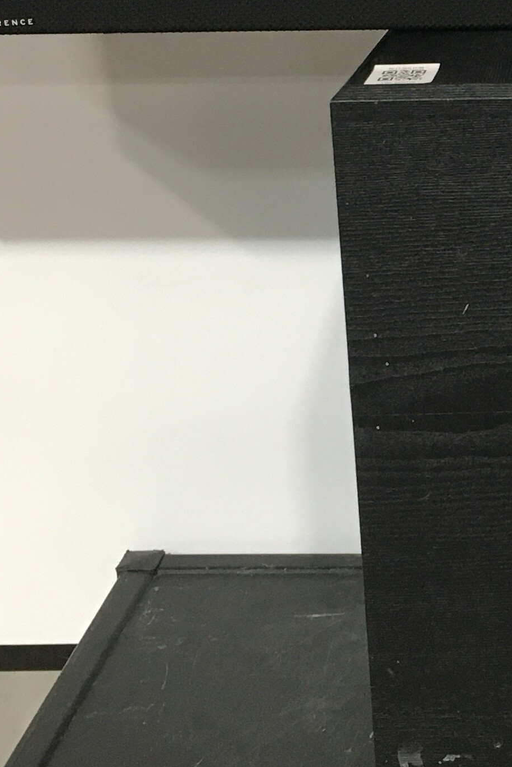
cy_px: 136
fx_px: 1898
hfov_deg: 14.5
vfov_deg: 22.5
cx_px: 732
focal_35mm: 89
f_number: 2.2
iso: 100
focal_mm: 4.15
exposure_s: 1/30
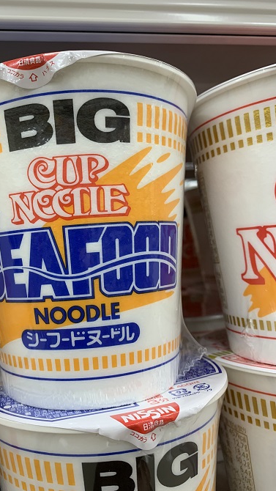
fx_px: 377
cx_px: 88
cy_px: 244
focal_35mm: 29
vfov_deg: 66.1
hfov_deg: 39.6
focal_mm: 4.25
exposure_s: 1/101
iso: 100
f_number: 1.8
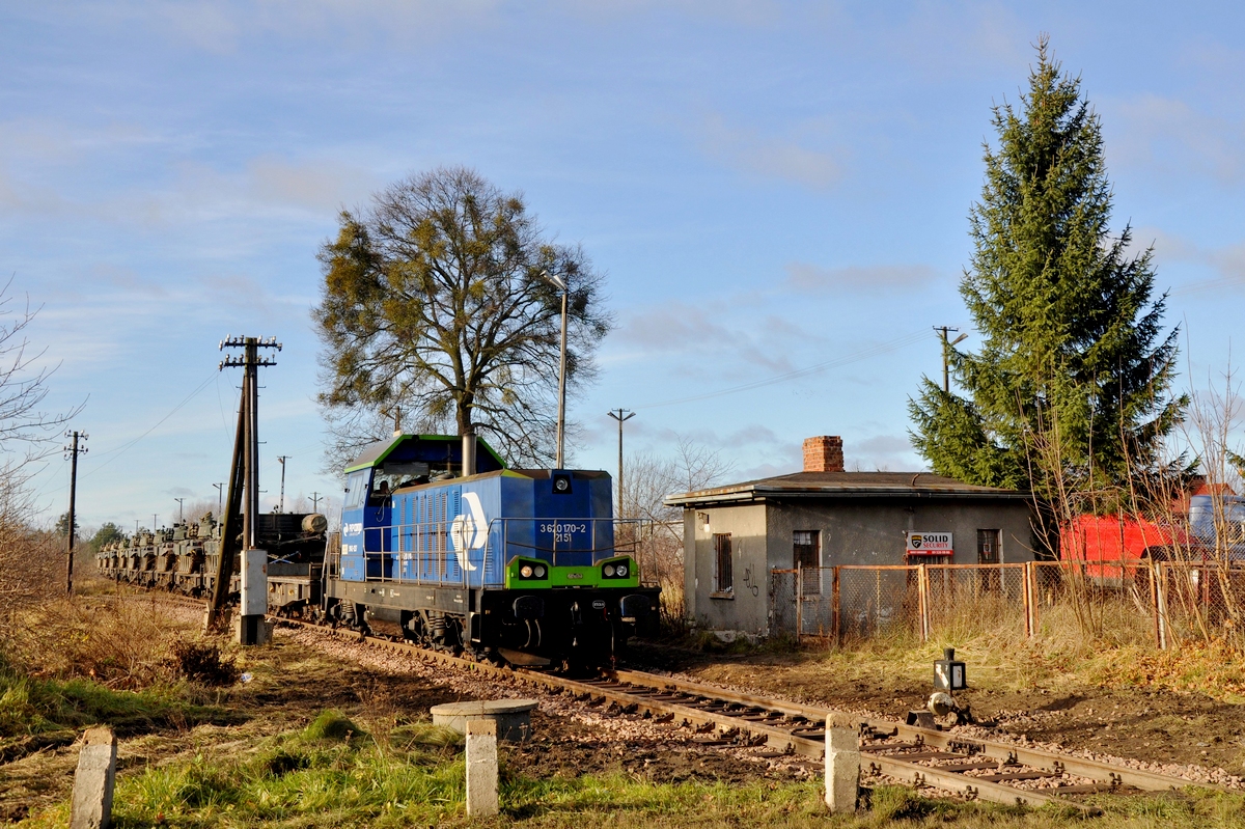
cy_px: 414
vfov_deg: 34.2
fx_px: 1348
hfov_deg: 49.6
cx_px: 622
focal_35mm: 39
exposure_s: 1/320
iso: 200
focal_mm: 26
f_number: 9
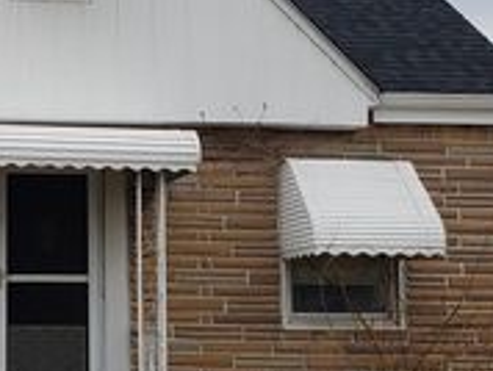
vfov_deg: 20.2
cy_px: 201
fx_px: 1041
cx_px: 25
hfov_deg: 25.6
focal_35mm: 73
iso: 50
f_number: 2.4
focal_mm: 4.3
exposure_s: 1/832
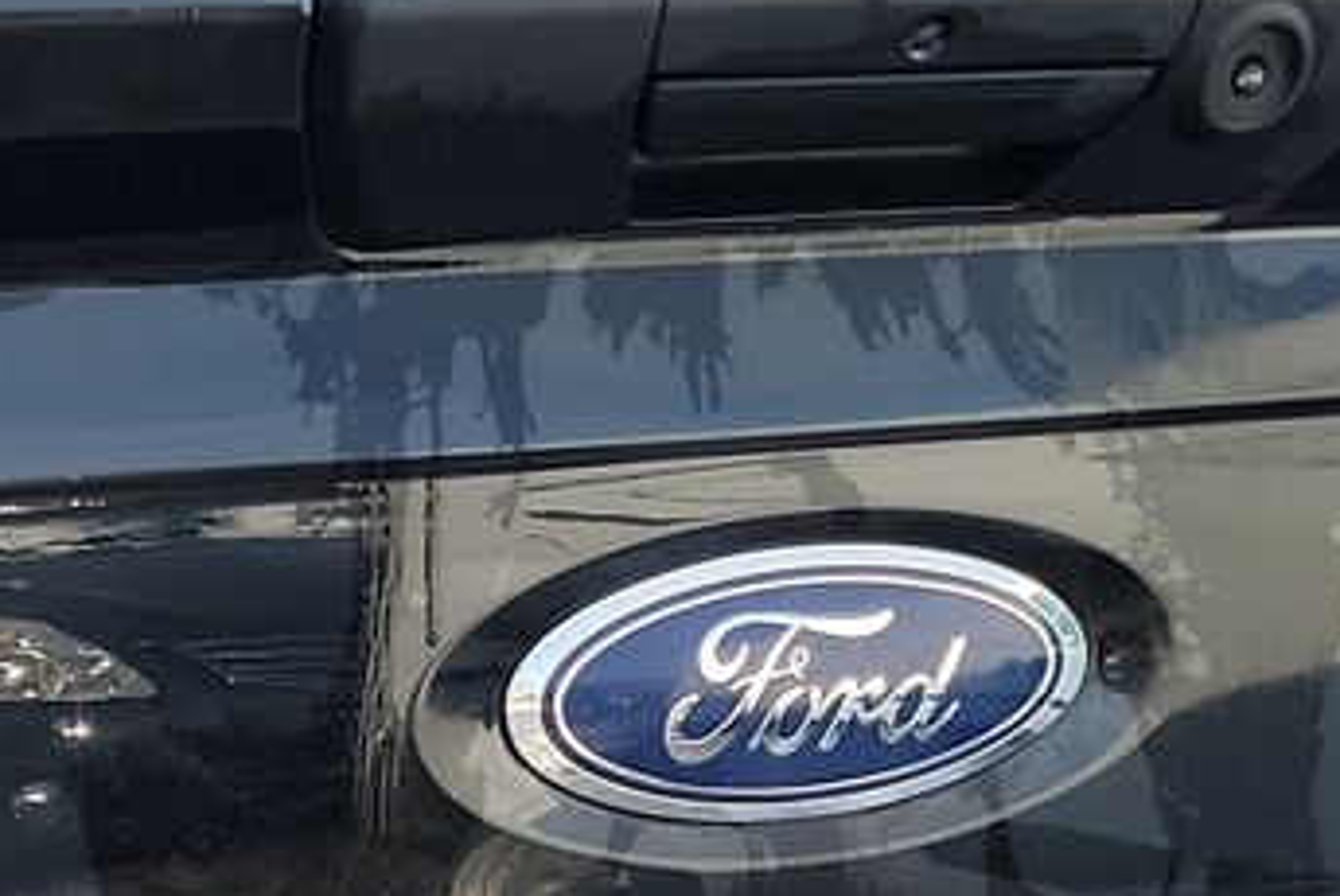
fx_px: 4321
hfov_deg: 17.3
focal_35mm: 116
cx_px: 109
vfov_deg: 11.8
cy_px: 725
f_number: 1.8
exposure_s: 1/290
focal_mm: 6.7
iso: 50
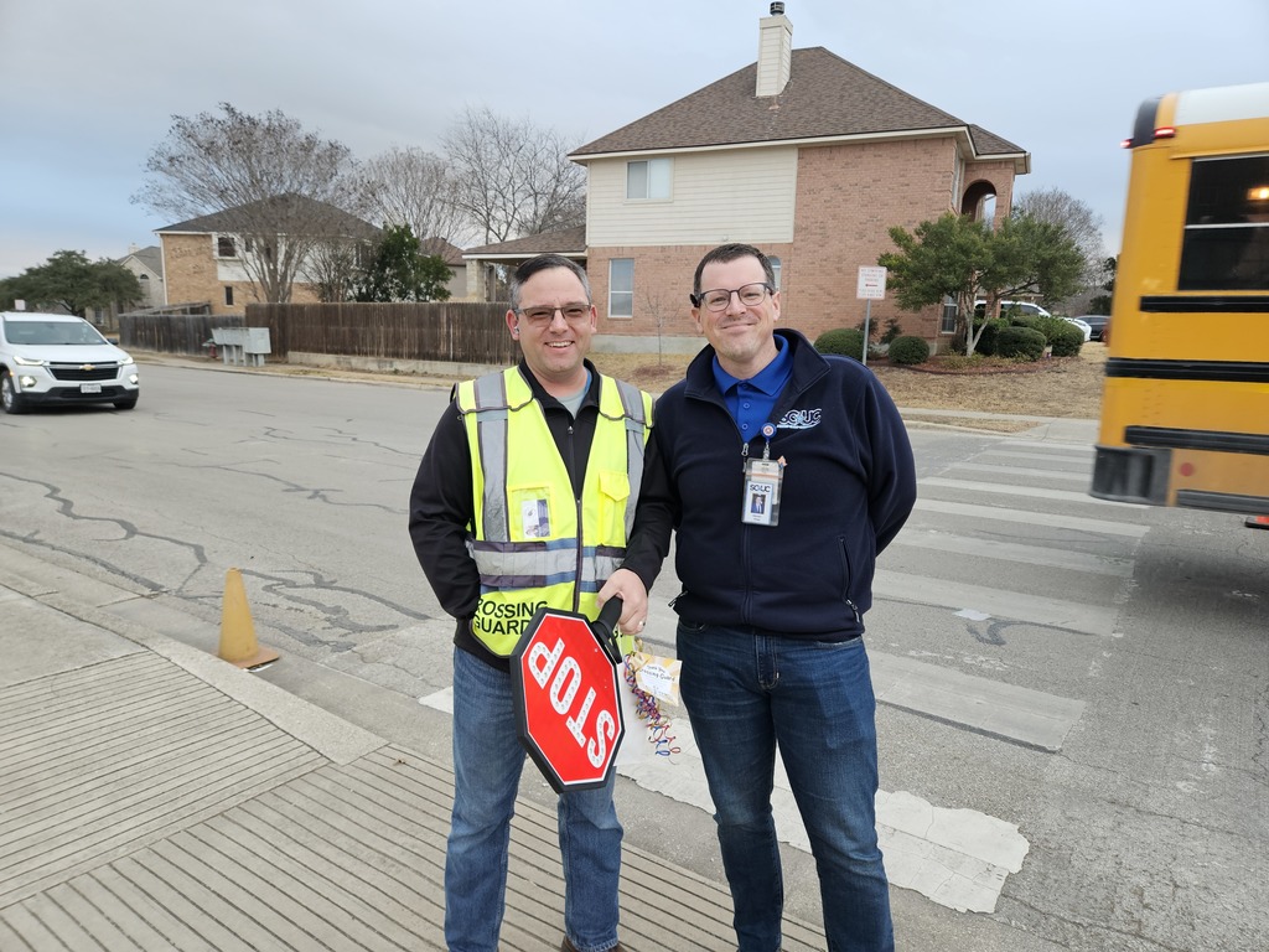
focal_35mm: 23
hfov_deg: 73.9
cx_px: 634
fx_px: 843
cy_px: 476
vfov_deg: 58.9
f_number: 1.8
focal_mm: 5.4
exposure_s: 1/180
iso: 160
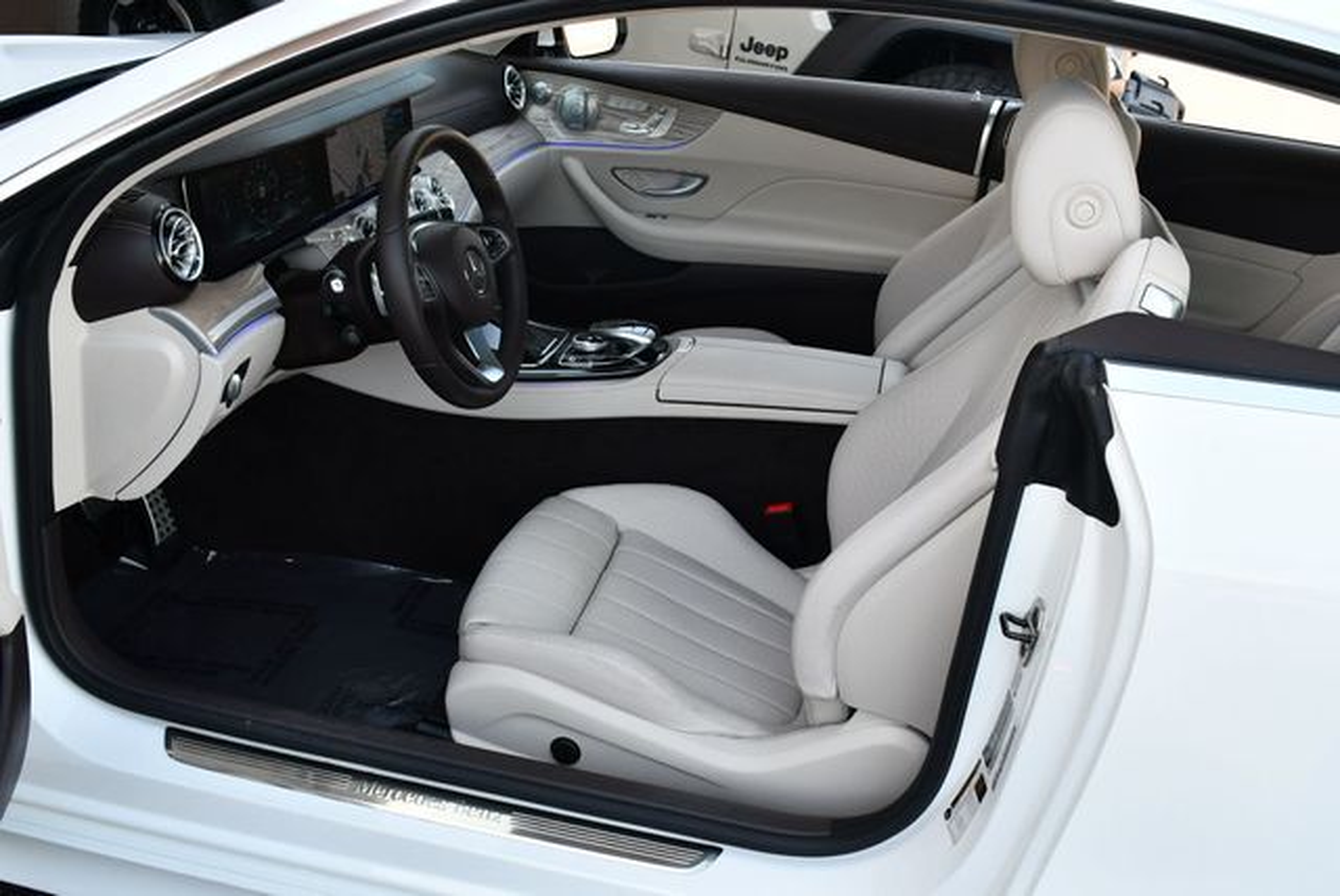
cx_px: 670
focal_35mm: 36
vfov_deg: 36.9
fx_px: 1341
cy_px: 448
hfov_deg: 53.1
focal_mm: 18
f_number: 5.6
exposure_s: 1/250
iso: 400
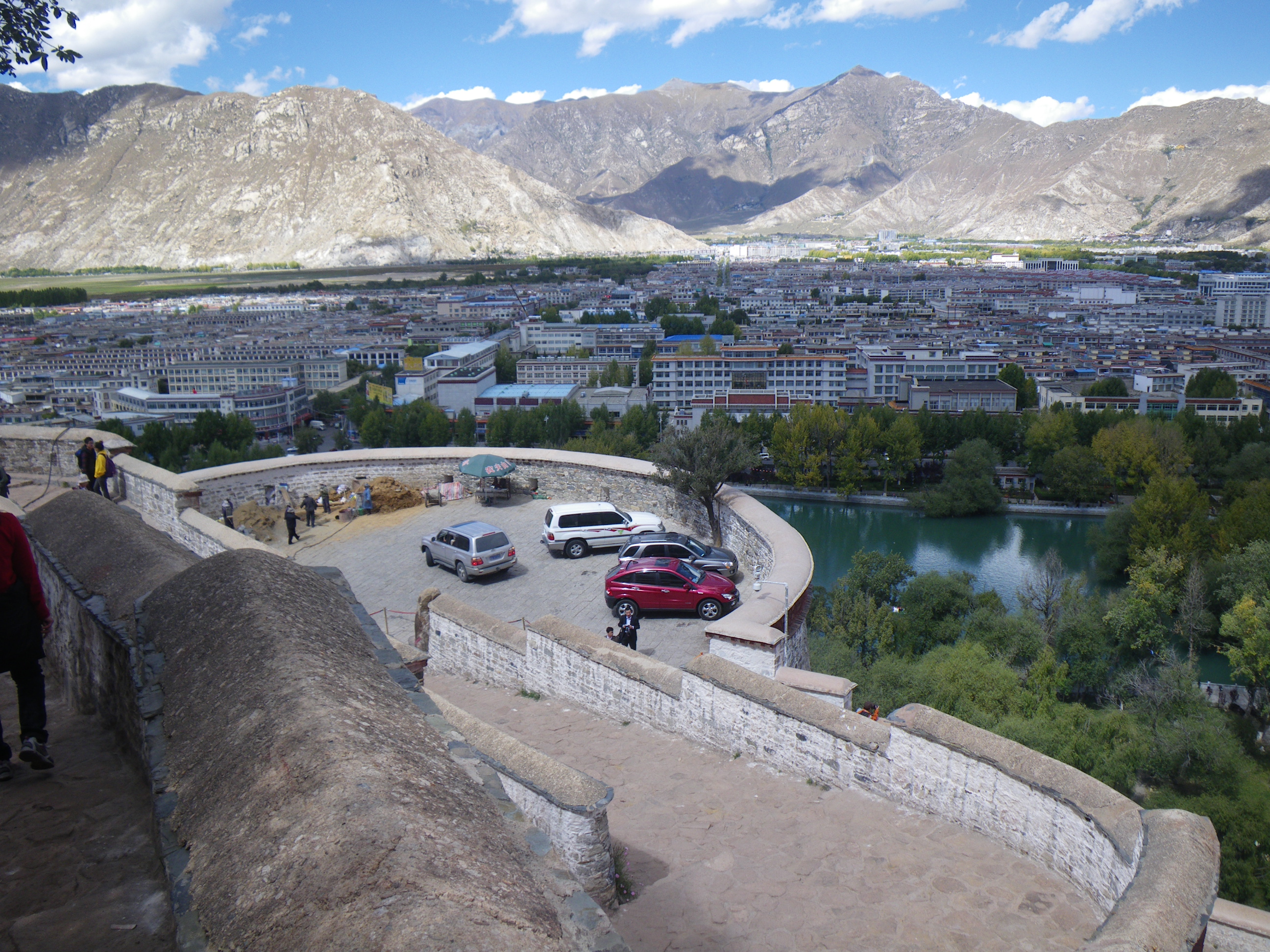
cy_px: 476
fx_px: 1027
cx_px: 635
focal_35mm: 28
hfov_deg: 63.4
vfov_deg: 49.7
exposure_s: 1/250
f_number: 4.2
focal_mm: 5
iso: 50
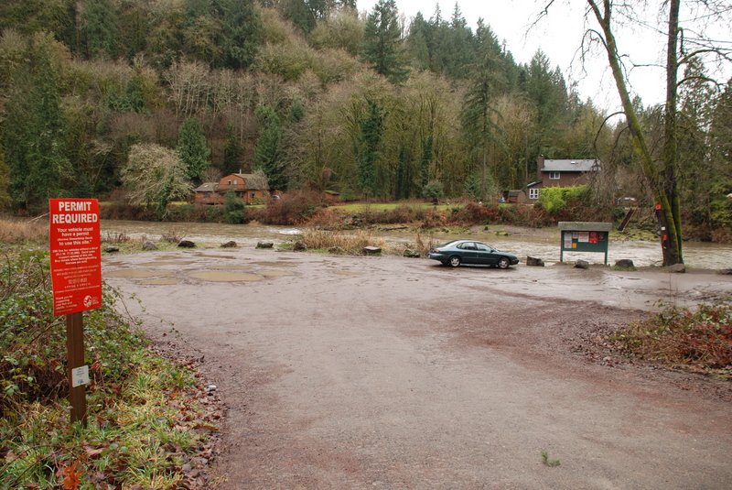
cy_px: 245
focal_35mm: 27
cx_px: 366
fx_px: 549
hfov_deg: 67.3
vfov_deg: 48.0
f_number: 5.6
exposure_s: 1/60
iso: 200
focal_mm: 18
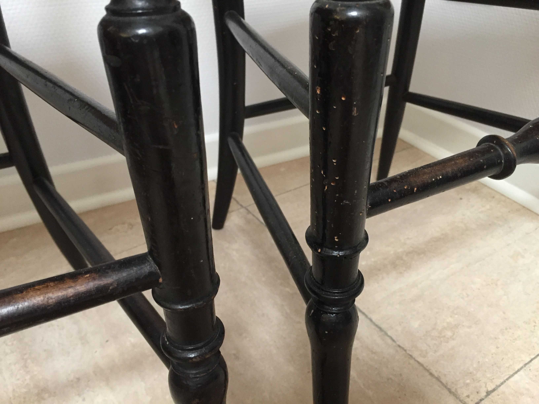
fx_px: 452
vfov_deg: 48.2
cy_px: 202
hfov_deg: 61.7
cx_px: 270
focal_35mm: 29
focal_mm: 4.15
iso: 200
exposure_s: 1/33
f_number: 2.2
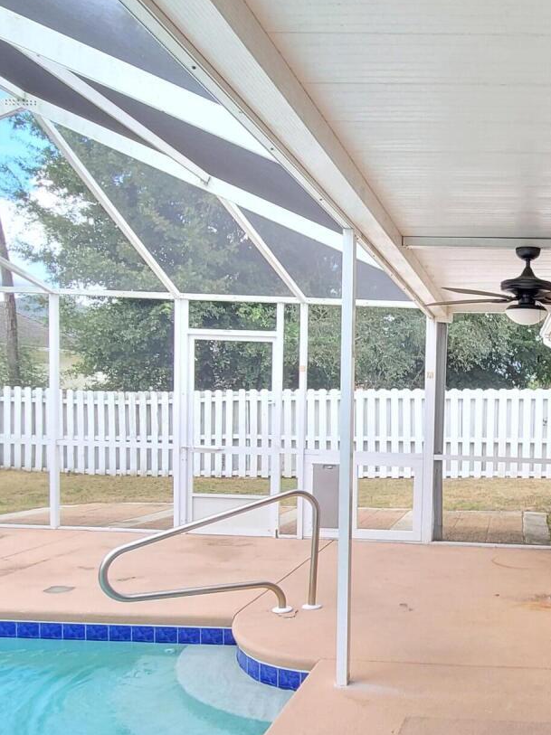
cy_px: 431
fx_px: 680
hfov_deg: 40.1
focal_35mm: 32
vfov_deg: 56.5
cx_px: 519
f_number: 2.2
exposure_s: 1/120
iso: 80
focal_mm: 2.2
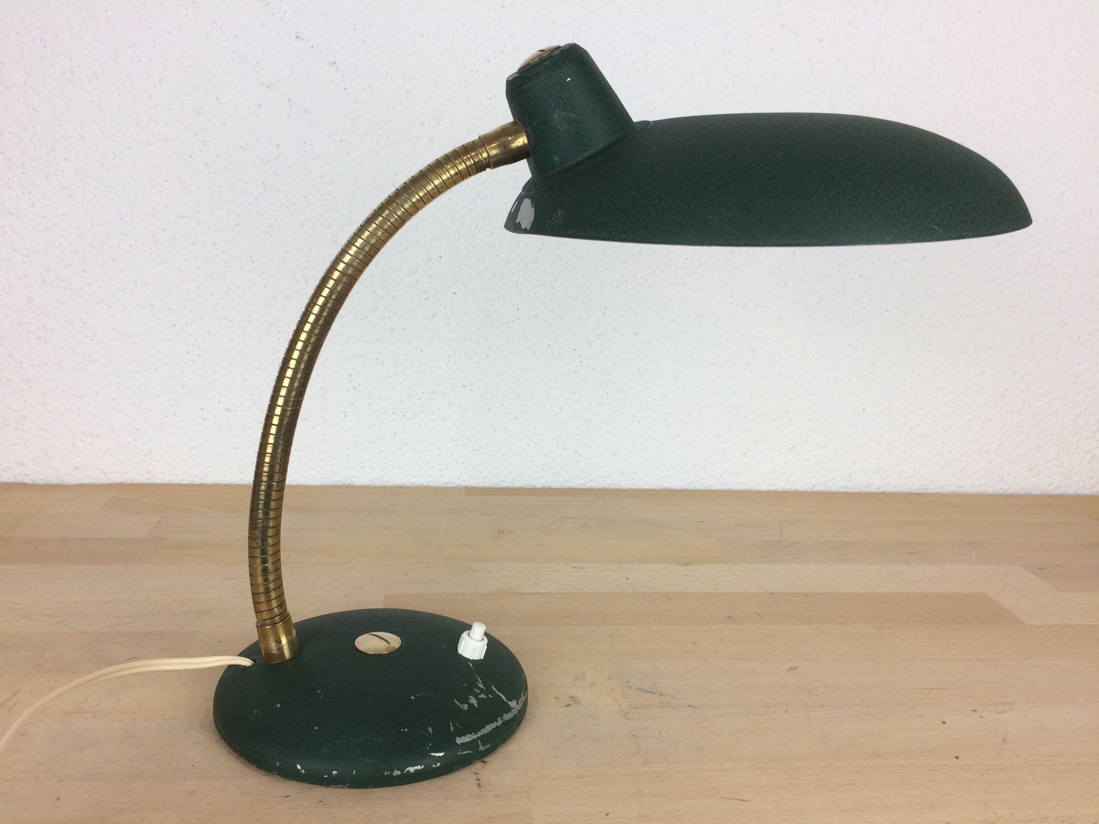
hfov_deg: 61.7
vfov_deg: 48.2
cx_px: 550
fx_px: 921
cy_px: 412
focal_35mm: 29
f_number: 2.2
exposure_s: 1/100
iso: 50
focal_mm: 4.15
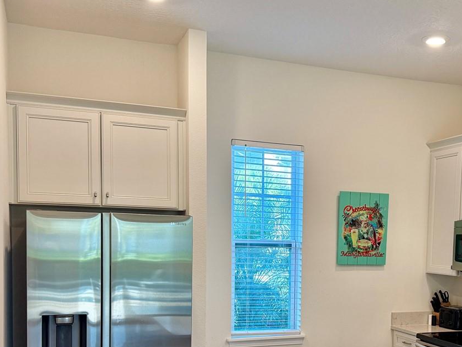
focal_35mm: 46
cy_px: 279
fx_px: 614
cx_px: 326
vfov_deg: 30.7
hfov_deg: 40.5
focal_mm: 6.76
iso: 160
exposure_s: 1/176
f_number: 1.78
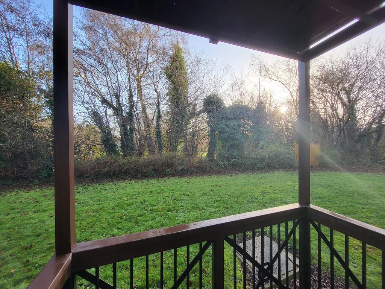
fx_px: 145
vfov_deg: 89.9
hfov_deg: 106.2
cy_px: 144
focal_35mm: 13
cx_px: 192
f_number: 2.2
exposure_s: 1/100
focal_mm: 1.74
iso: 32
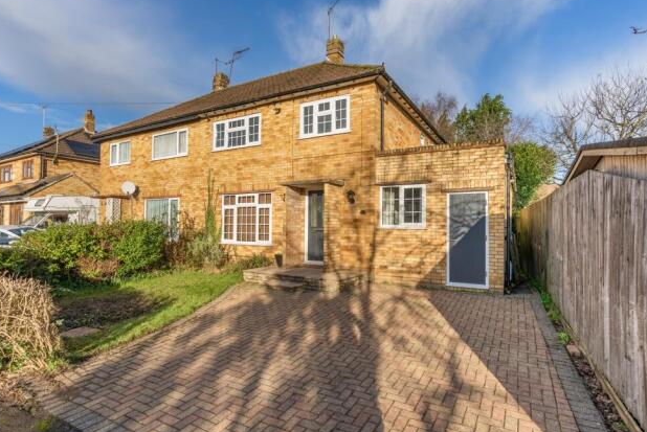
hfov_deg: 90.0
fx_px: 324
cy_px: 213
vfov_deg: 67.5
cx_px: 327
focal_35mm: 18
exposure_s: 1/50
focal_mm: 17
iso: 80
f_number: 11
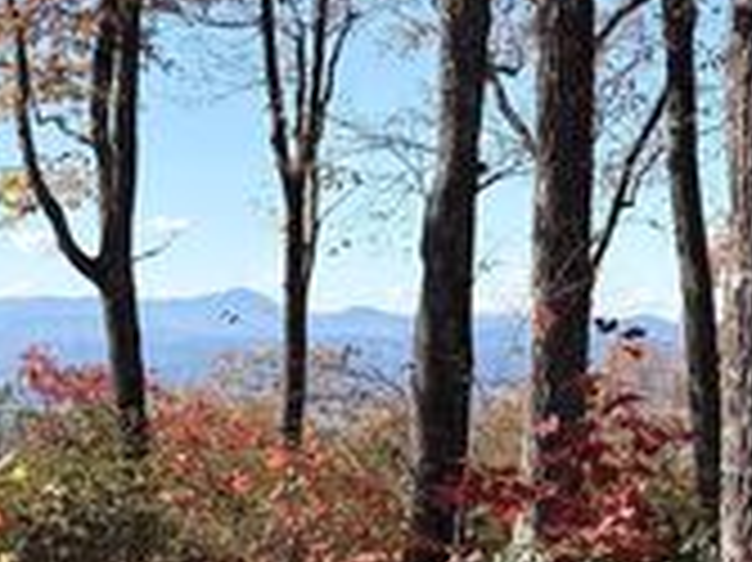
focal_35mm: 78
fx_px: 1693
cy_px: 483
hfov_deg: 23.9
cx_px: 0
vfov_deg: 18.6
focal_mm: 5.96
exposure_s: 1/2747
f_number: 1.6
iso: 50
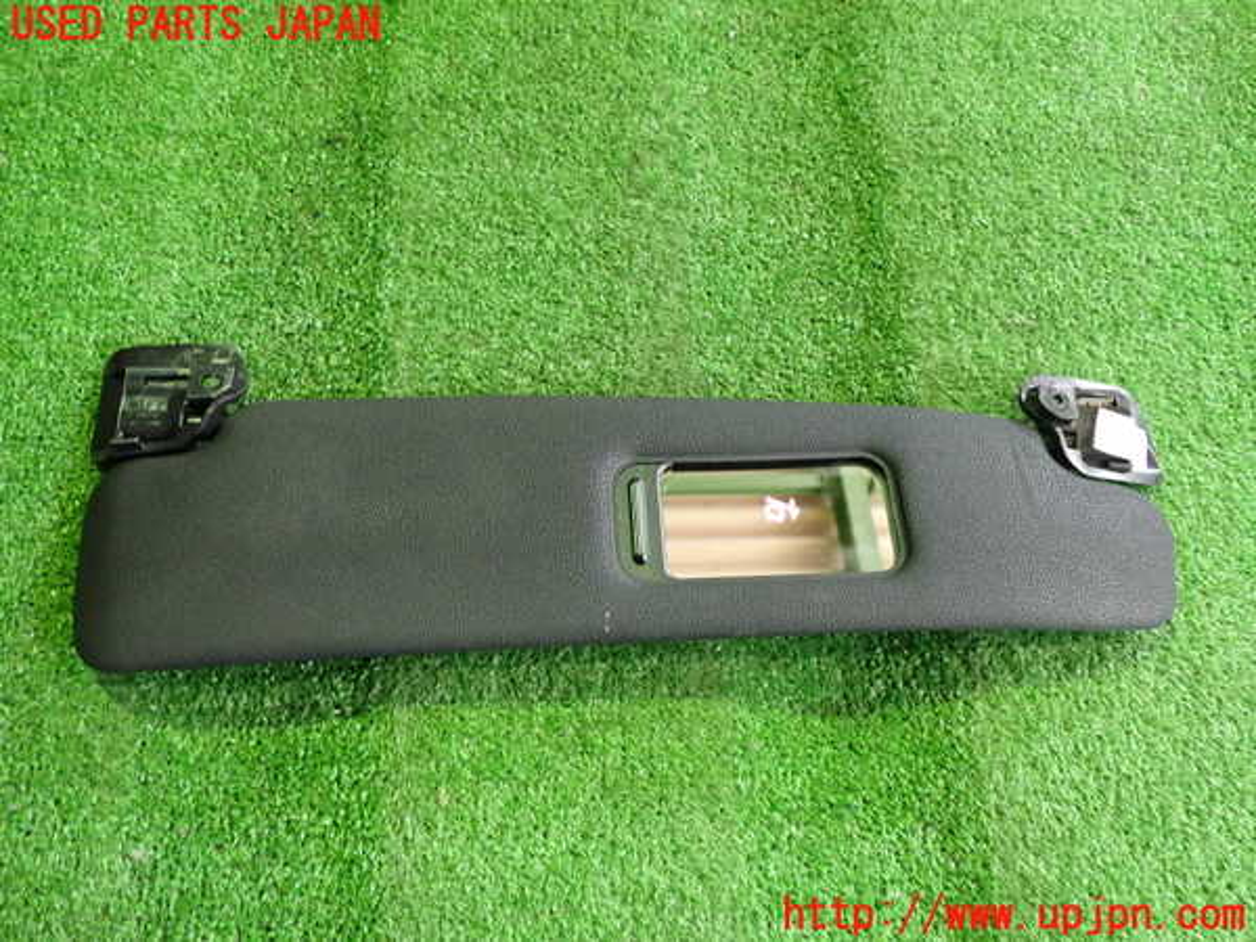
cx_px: 628
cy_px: 471
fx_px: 1089
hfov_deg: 60.0
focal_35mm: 30
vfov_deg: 46.8
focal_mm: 5.4
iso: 640
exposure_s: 1/30
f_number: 2.3
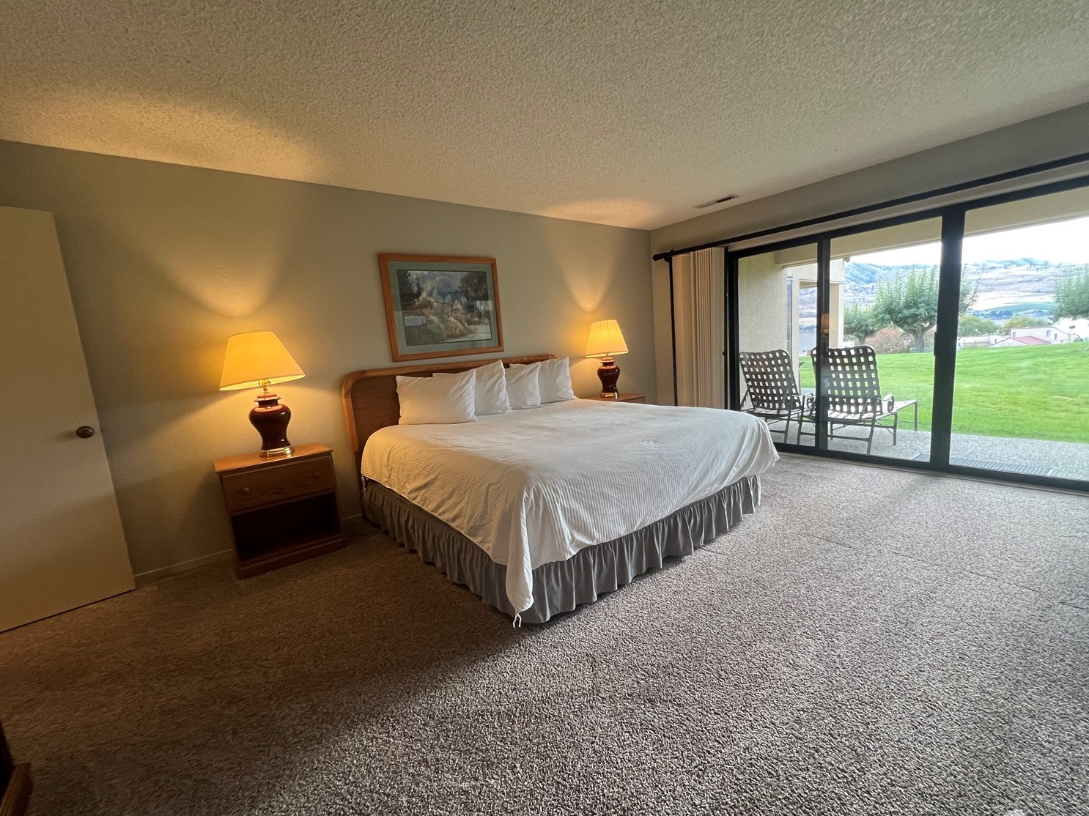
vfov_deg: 85.6
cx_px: 559
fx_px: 440
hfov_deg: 102.0
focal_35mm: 14
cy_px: 420
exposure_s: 1/120
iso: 200
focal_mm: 1.57
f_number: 1.8
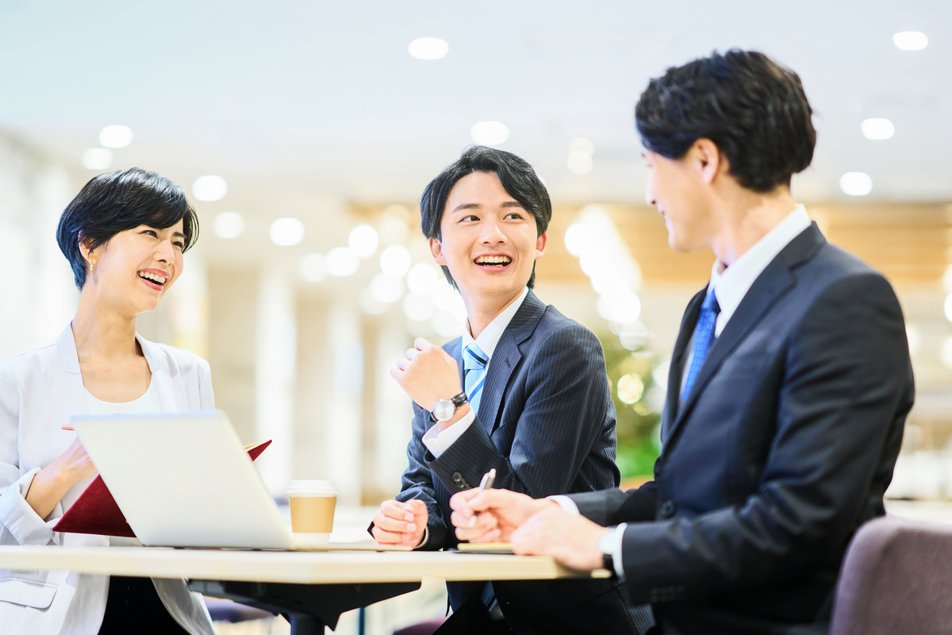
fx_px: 2248
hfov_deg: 23.9
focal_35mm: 85
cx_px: 476
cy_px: 318
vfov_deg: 16.1
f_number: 1.4
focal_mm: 85
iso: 800
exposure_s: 1/320
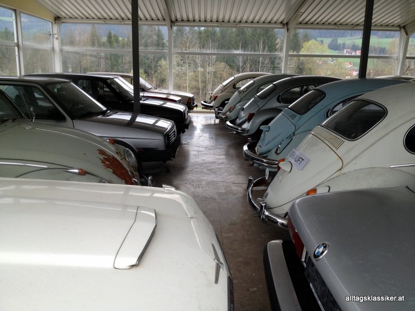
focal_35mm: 35
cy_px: 156
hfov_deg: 52.6
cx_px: 208
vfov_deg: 40.7
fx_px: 420
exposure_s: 1/141
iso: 50
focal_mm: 4.28
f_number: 2.4
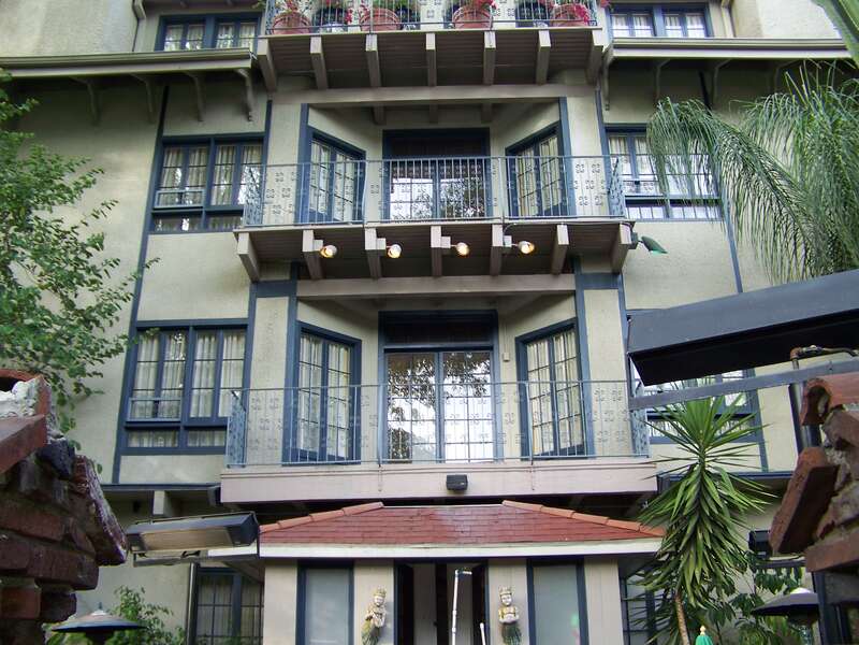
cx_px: 430
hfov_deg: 51.4
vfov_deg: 39.7
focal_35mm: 36
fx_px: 893
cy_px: 322
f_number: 2.8
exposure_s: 1/50
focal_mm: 5.85
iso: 64
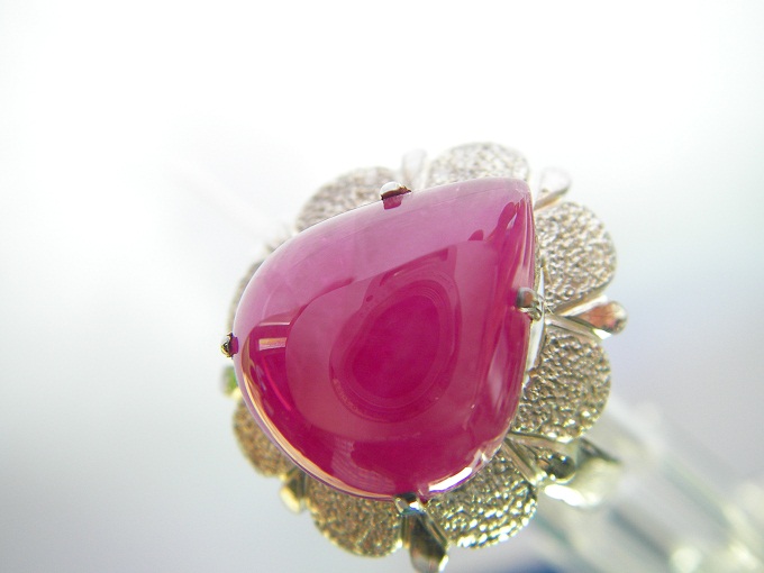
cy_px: 286
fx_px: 839
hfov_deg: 49.0
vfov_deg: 37.7
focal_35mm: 38
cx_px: 382
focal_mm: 6.3
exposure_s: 1/9.8
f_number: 3.3
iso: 100
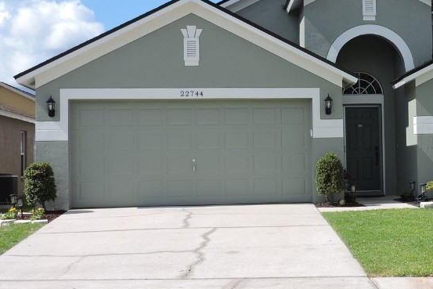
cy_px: 119
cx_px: 379
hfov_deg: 25.6
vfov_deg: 17.7
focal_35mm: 77
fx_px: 926
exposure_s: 1/1000
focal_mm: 7.1
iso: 100
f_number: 3.3
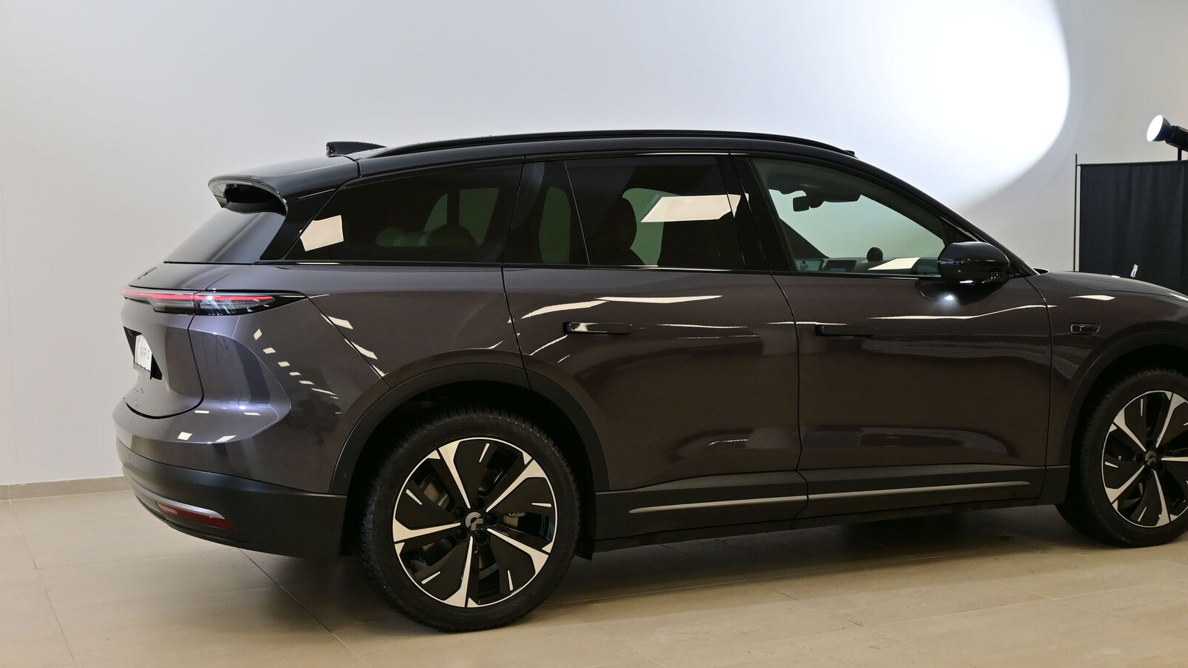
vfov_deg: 25.6
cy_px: 389
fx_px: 1469
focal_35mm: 47
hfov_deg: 43.9
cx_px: 684
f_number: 5.6
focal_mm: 25
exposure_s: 1/125
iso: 400
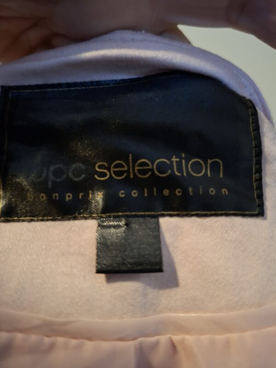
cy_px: 184
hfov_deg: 58.9
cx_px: 138
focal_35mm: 23
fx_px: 245
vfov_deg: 73.9
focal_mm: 5.54
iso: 1000
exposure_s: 1/24
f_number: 1.8
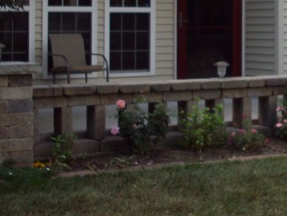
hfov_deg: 18.8
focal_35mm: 103
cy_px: 7
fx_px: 854
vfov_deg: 14.2
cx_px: 250
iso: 80
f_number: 2.8
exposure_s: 1/400
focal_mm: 6.2
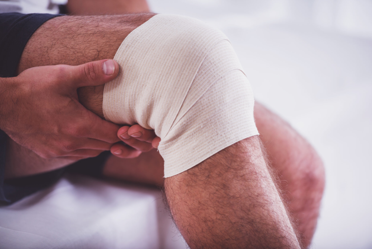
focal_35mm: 200
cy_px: 124
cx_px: 186
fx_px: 2067
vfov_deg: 6.9
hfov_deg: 10.3
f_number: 2.8
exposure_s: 1/500
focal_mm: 200
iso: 320
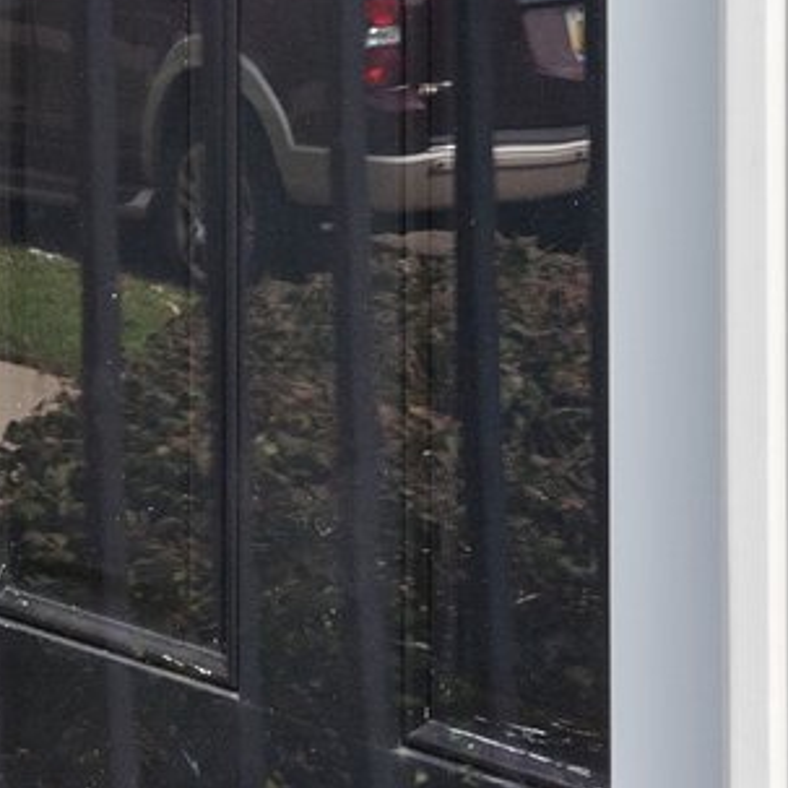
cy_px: -680
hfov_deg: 8.6
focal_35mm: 201
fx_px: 5177
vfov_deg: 8.3
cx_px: -104
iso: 320
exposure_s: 1/320
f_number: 11
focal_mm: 35
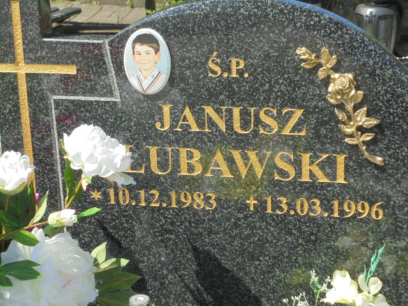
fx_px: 978
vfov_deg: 17.8
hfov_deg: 23.6
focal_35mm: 83
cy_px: 153
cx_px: 204
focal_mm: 14.9
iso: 100
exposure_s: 1/250
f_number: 6.7
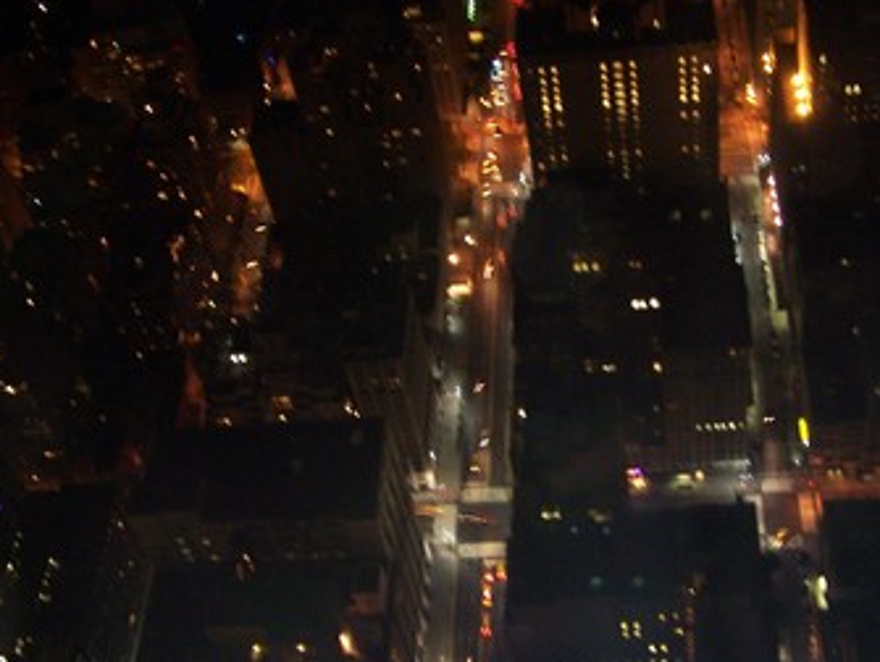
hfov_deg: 37.4
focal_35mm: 51
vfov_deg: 28.6
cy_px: 336
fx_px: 1298
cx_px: 510
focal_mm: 6.3
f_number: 2.8
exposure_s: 1/2
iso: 140
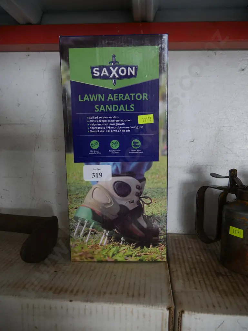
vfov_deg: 63.4
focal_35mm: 28
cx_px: 124
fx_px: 267
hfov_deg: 49.8
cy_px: 166
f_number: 3.5
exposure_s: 1/60
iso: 400
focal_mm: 14
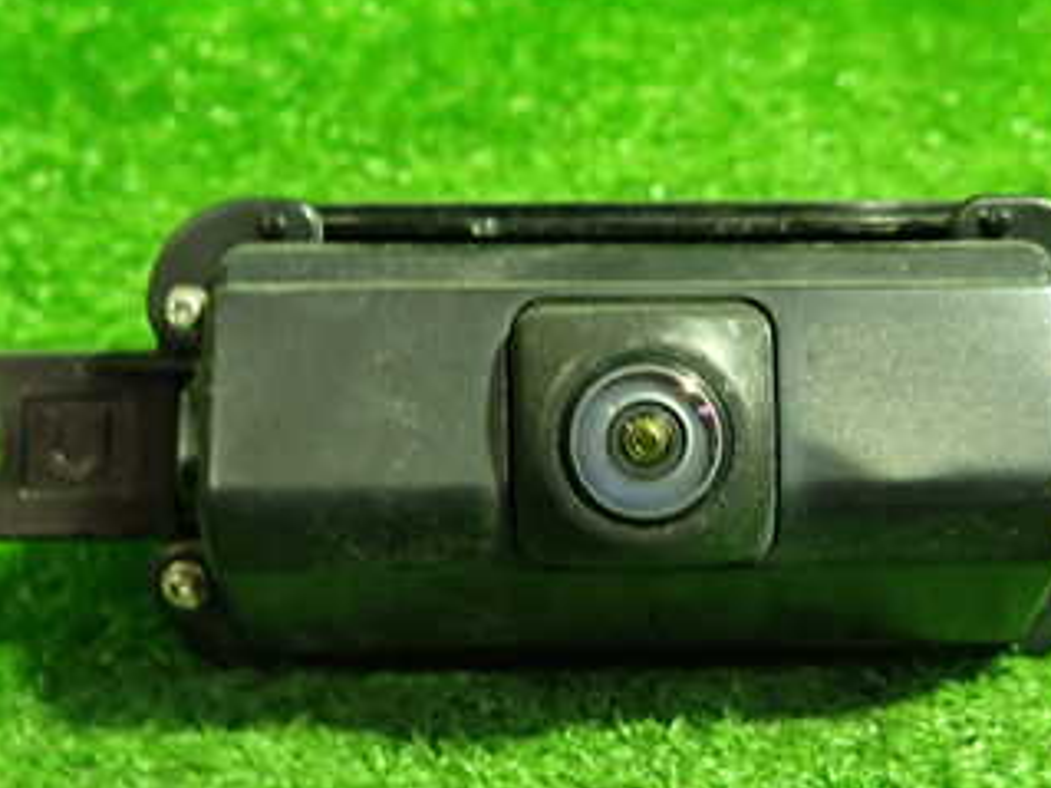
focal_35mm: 47
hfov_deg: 40.1
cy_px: 432
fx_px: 1426
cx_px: 662
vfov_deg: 30.8
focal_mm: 4.5
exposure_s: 1/30
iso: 500
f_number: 2
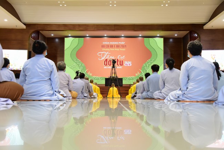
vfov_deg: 35.1
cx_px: 112
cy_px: 75
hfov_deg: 50.7
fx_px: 237
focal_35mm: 38
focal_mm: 38
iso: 2500
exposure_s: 1/125
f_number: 5.6
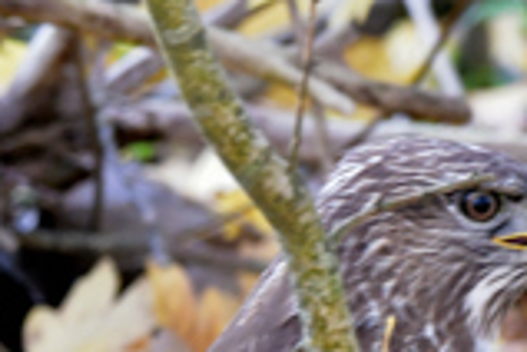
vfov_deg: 1.1
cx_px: 268
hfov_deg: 1.6
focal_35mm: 1261
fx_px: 18458
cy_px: 473
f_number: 6.3
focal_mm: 290
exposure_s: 1/125
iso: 3200
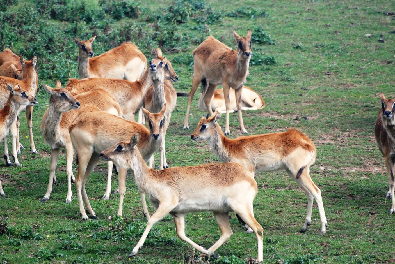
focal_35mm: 333
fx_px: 3654
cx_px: 179
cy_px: 137
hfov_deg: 6.2
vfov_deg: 4.1
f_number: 5.6
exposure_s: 1/2000
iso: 1000
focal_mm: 195
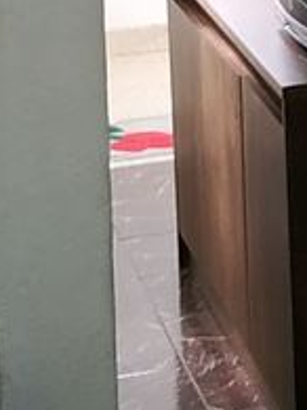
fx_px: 2095
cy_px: -322
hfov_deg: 7.5
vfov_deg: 10.5
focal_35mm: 177
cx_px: 896
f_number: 1.9
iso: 250
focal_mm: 3.94
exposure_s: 1/24
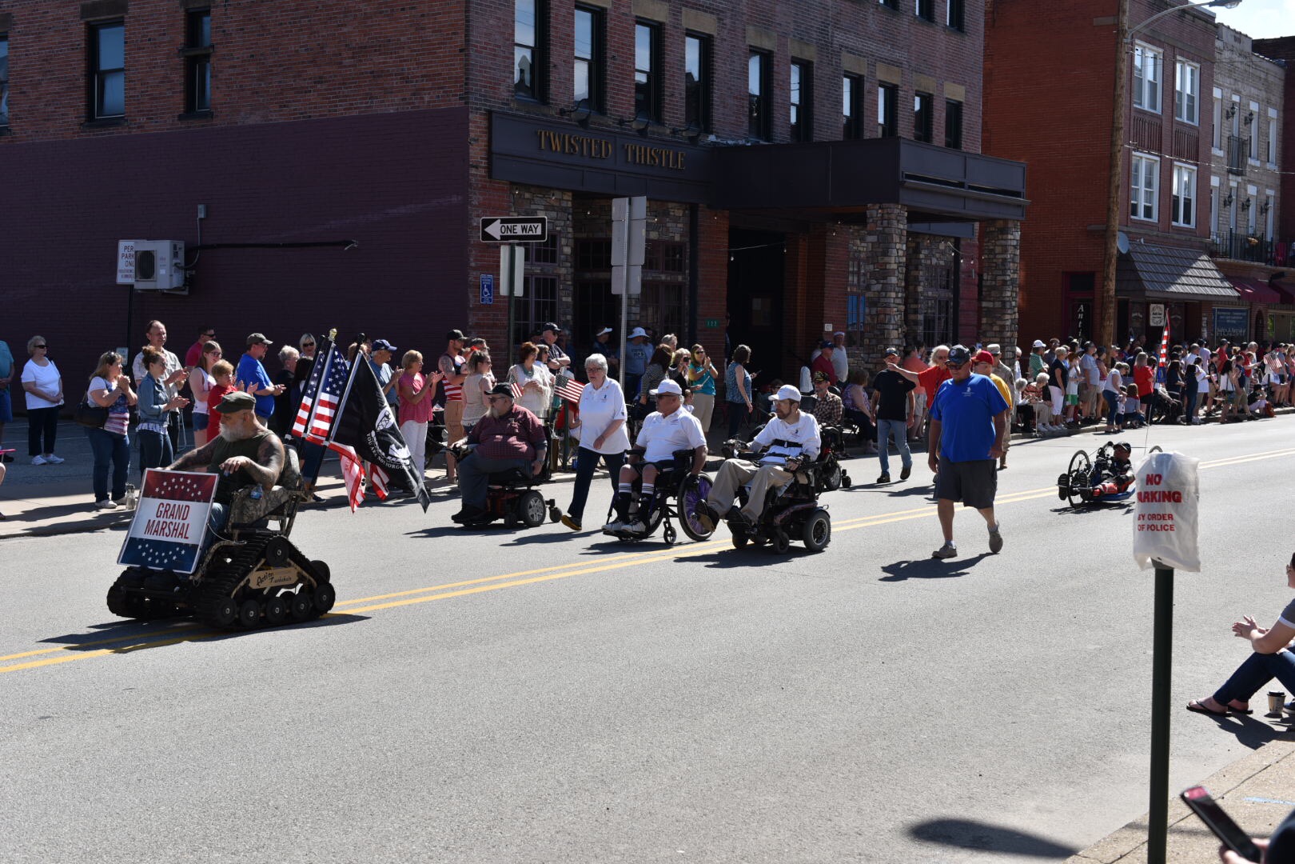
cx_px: 648
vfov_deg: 27.0
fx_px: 1798
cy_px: 432
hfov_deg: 39.6
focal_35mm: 50
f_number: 6.3
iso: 100
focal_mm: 50
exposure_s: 1/320
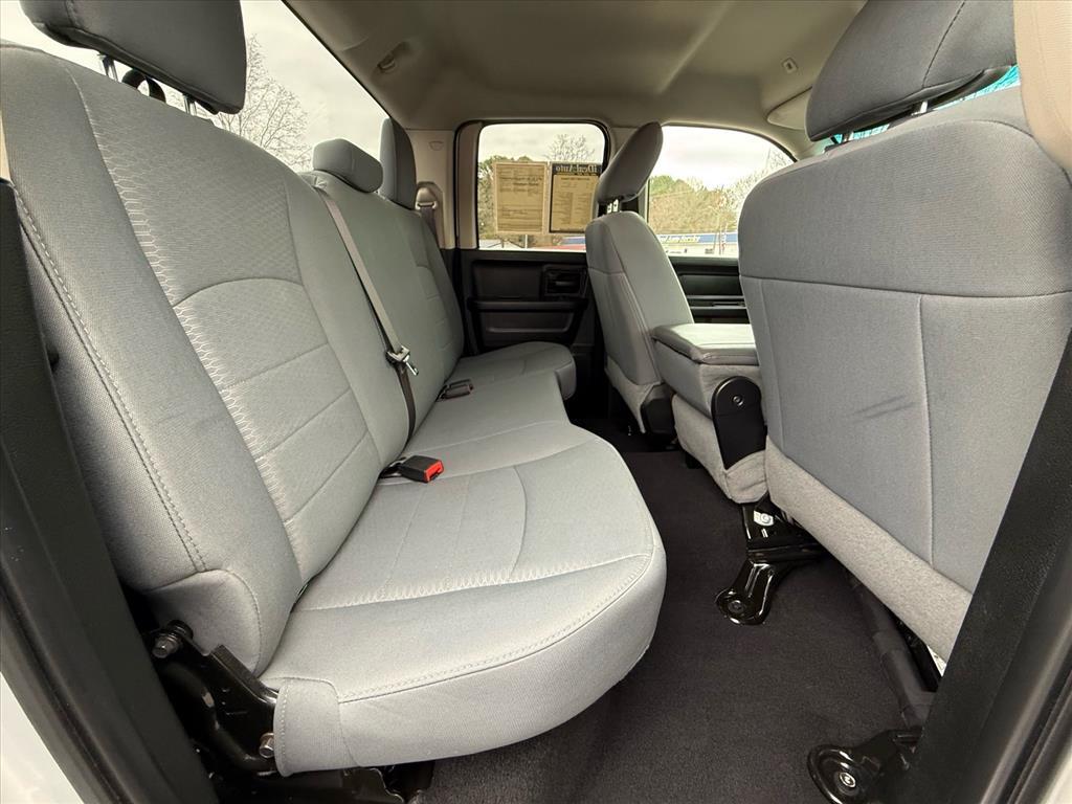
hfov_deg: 102.1
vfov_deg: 85.7
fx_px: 434
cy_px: 402
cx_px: 536
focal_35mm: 14
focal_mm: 2.22
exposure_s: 1/99
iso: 320
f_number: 2.2
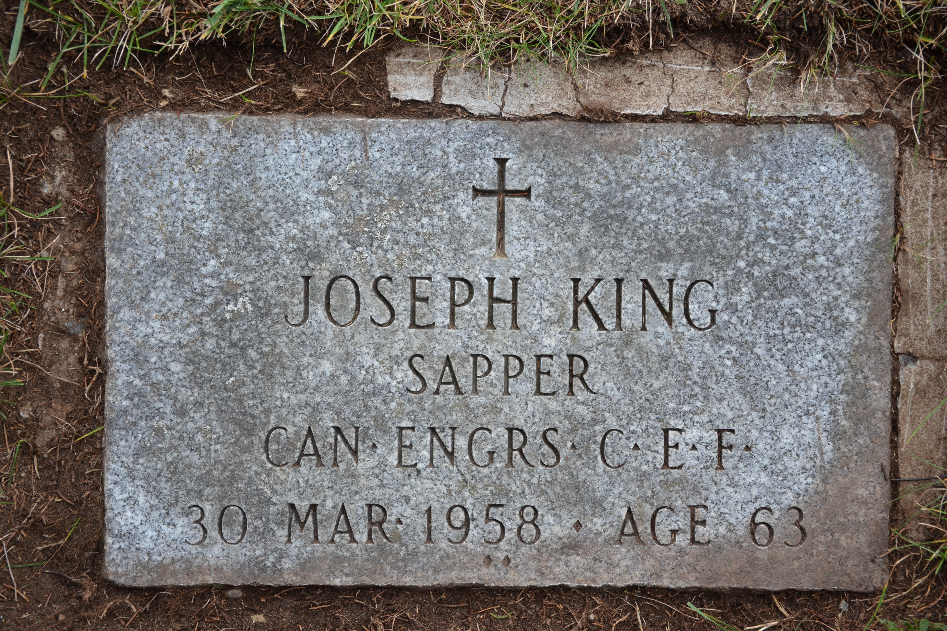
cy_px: 314
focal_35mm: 58
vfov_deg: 23.4
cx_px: 474
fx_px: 1526
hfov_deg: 34.5
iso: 400
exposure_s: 1/80
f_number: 4.5
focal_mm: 38
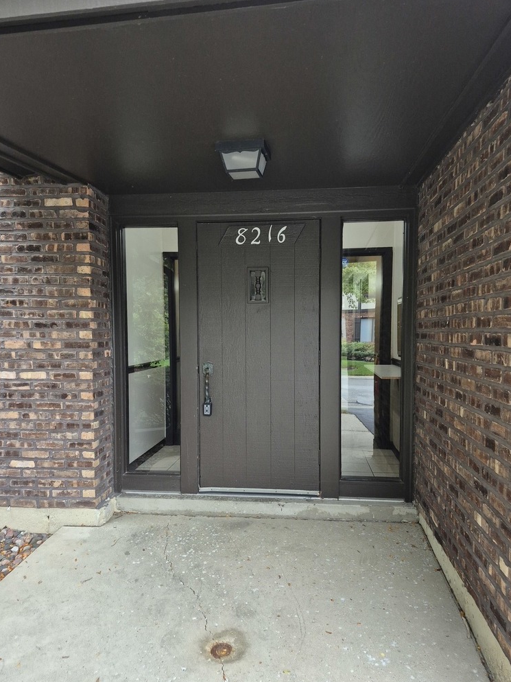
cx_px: 251
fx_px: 492
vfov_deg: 69.3
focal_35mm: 25
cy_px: 366
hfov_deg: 54.9
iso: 400
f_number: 1.8
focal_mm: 5.4
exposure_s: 1/120
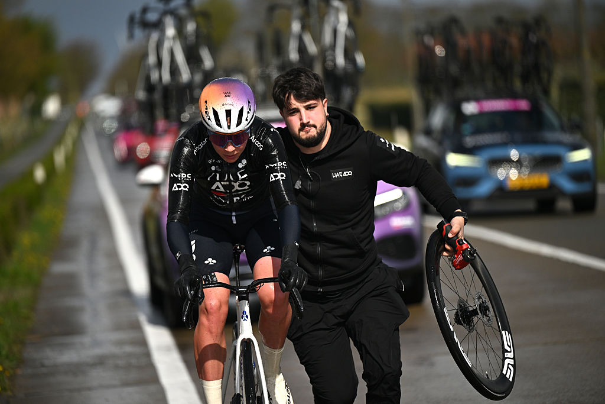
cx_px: 302
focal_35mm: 200
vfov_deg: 6.9
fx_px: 3361
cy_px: 202
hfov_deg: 10.3
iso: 320
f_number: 2.8
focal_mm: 200
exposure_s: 1/13000
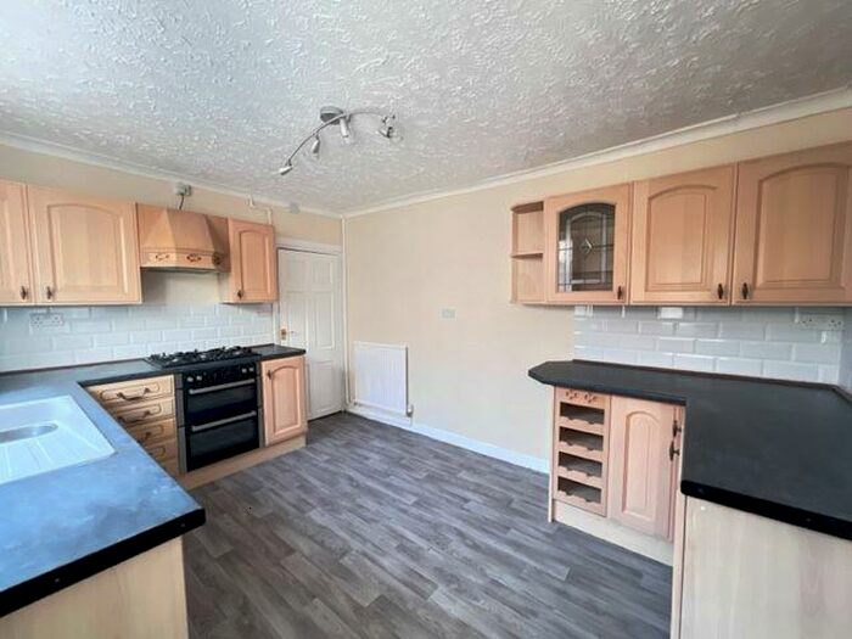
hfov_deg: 106.2
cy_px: 320
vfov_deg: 89.9
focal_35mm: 13
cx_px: 426
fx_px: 320
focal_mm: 1.57
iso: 250
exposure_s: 1/75
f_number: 1.8
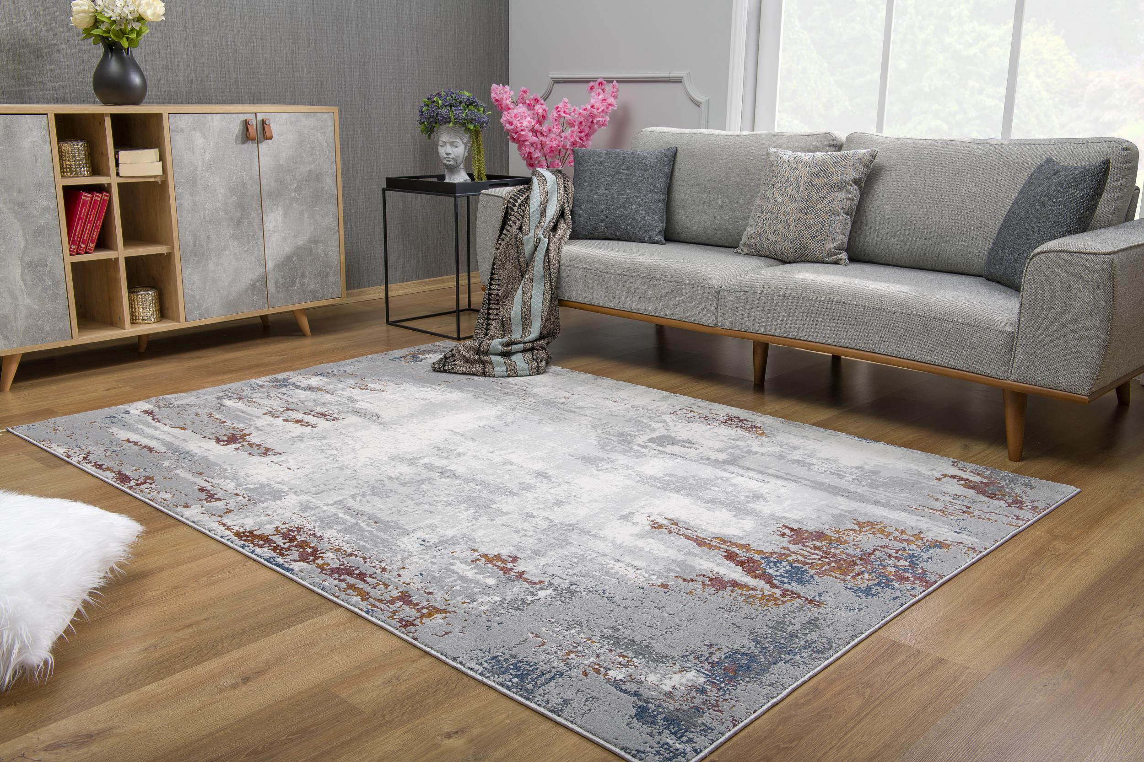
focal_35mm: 35
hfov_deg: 54.4
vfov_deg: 37.8
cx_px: 572
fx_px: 1112
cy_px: 381
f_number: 11
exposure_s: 1/250
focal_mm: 35
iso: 100
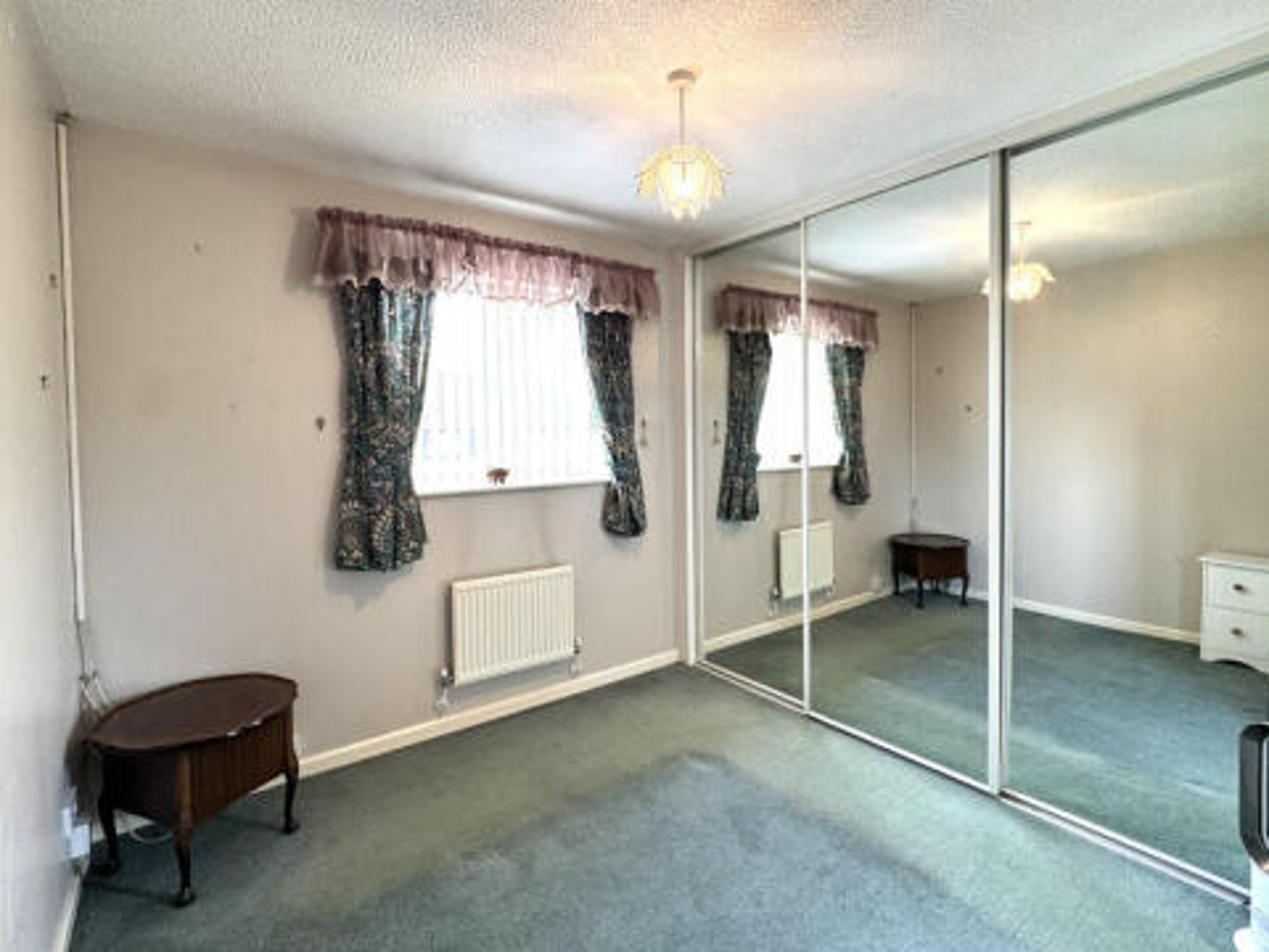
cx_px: 638
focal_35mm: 17
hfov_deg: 91.0
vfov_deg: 74.7
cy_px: 454
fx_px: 623
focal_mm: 2.22
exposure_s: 1/100
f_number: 2.2
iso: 125
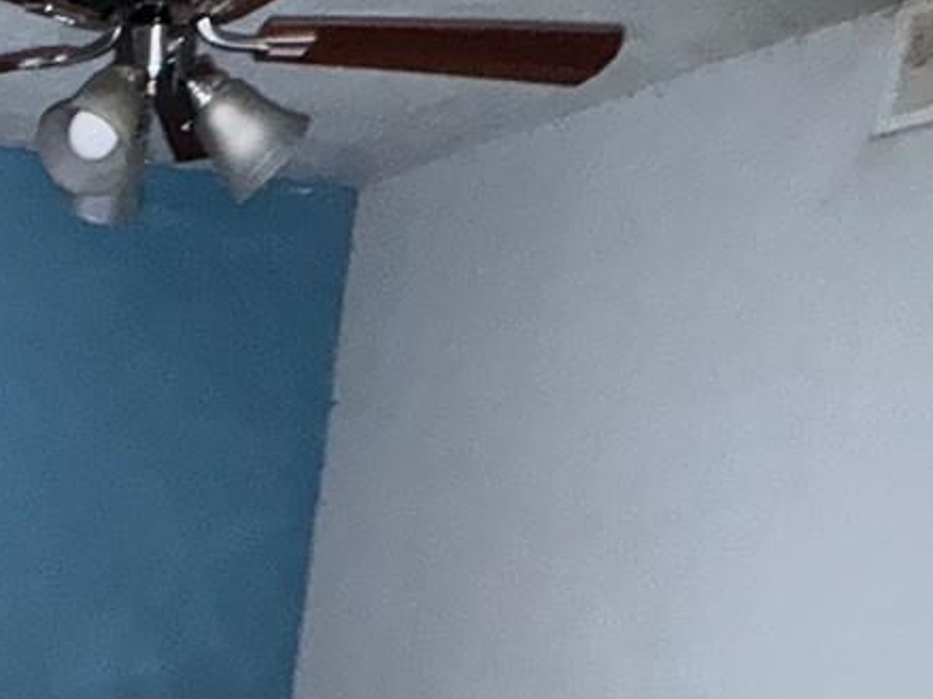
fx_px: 1374
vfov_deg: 25.5
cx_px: -128
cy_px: 846
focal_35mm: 51
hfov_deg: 32.4
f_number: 2.2
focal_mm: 2.22
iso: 640
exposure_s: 1/16
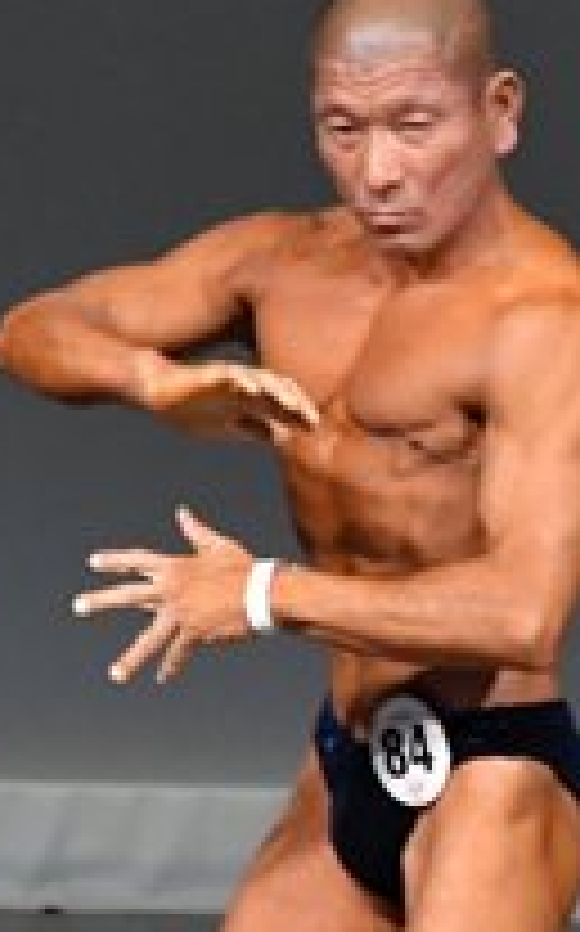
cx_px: 384
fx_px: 33378
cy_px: 779
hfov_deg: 1.0
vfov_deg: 1.6
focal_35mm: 1317
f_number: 5.6
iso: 4000
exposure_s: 1/400
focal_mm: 230
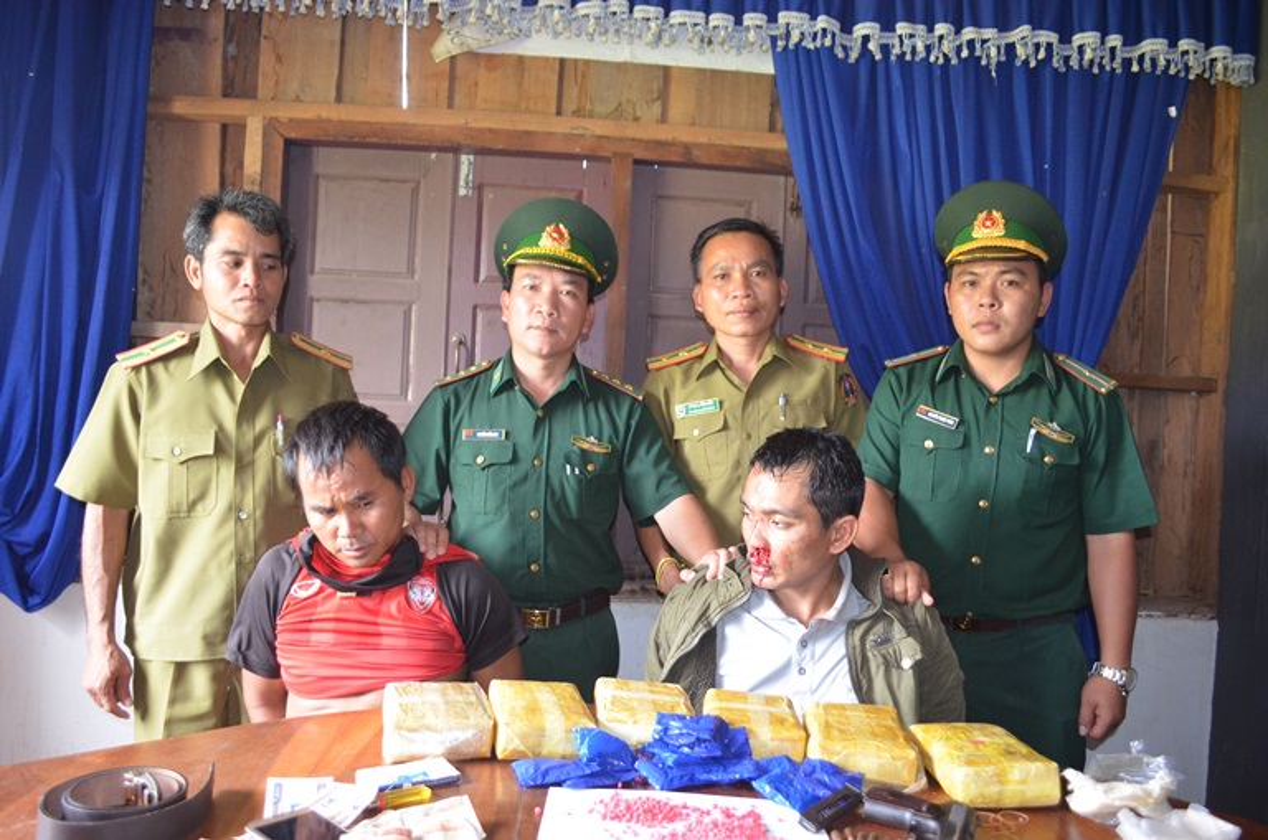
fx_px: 949
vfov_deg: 47.8
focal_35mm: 27
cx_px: 634
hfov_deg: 67.5
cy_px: 420
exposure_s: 1/60
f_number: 3.5
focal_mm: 18
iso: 1250
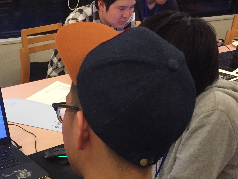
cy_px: 173
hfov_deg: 31.4
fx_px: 399
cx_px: 16
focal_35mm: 58
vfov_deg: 24.3
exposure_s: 1/30
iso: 250
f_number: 2.2
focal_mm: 4.15
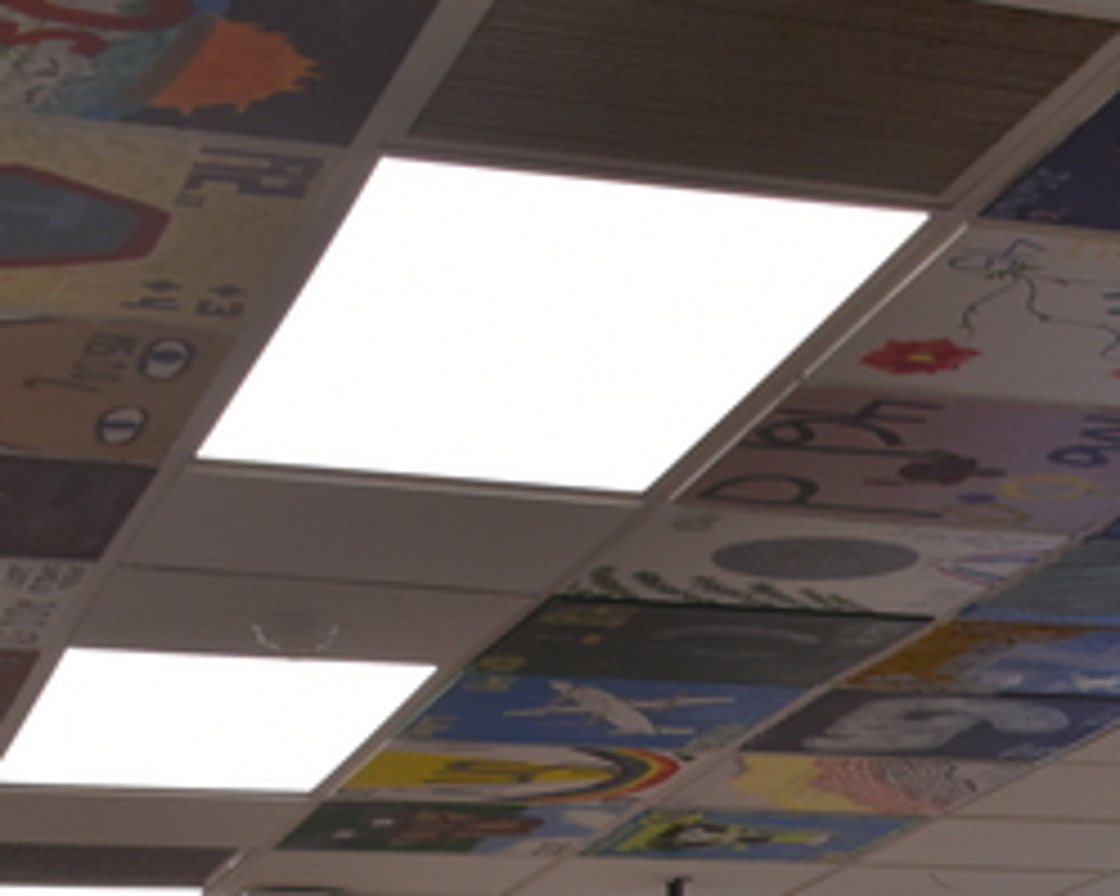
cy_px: 1186
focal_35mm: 116
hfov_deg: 15.2
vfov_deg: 12.8
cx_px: 1736
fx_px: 3844
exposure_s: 1/80
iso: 400
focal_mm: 20
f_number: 4.5
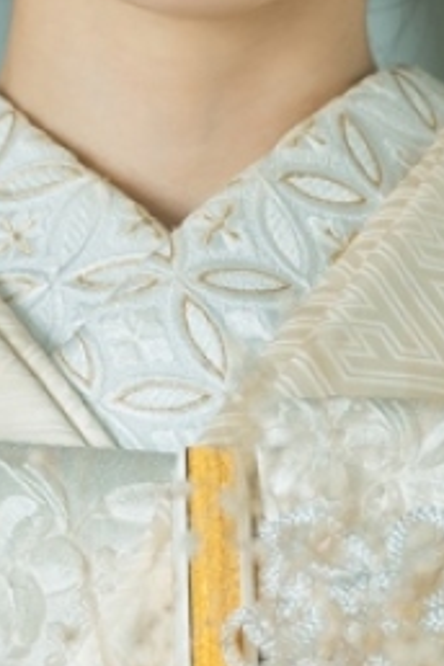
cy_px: 350
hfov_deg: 2.9
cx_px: 798
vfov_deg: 4.4
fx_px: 8602
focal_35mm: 465
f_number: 2.8
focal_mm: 100
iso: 160
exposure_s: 1/125
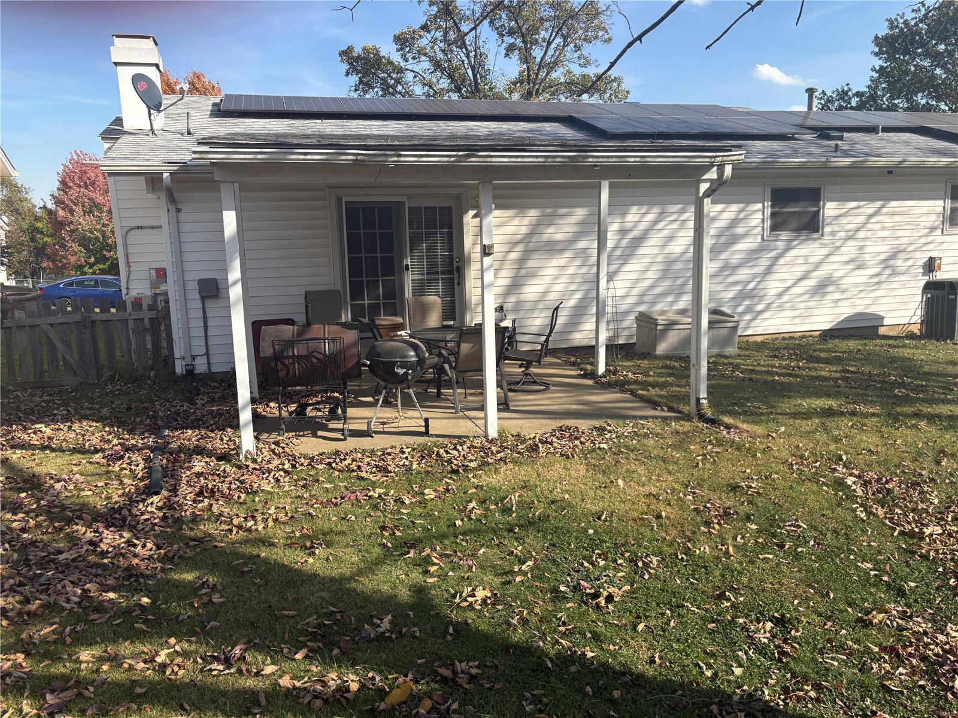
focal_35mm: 26
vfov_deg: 53.1
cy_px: 359
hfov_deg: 67.3
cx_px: 479
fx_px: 720
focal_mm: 5.96
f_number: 1.6
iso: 50
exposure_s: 1/2075
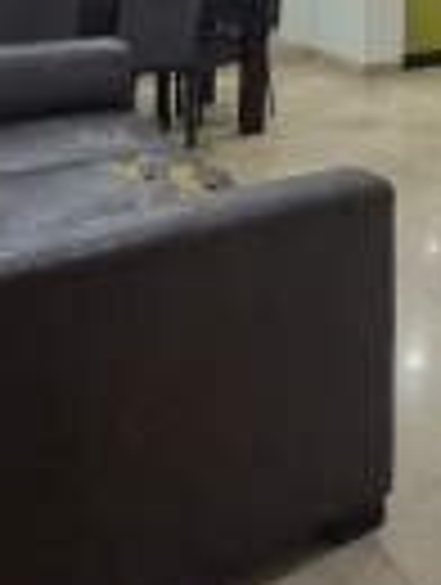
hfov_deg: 27.8
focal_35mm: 46
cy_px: -117
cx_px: 524
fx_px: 779
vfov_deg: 33.5
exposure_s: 1/50
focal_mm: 1.74
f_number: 2.2
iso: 320
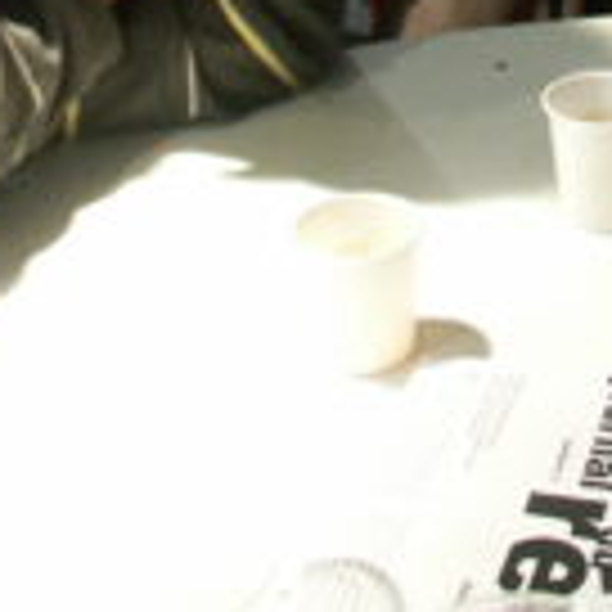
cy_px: -279
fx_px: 2140
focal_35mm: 107
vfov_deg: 15.2
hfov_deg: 15.9
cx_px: 626
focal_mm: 8.06
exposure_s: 1/3
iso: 200
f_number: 4
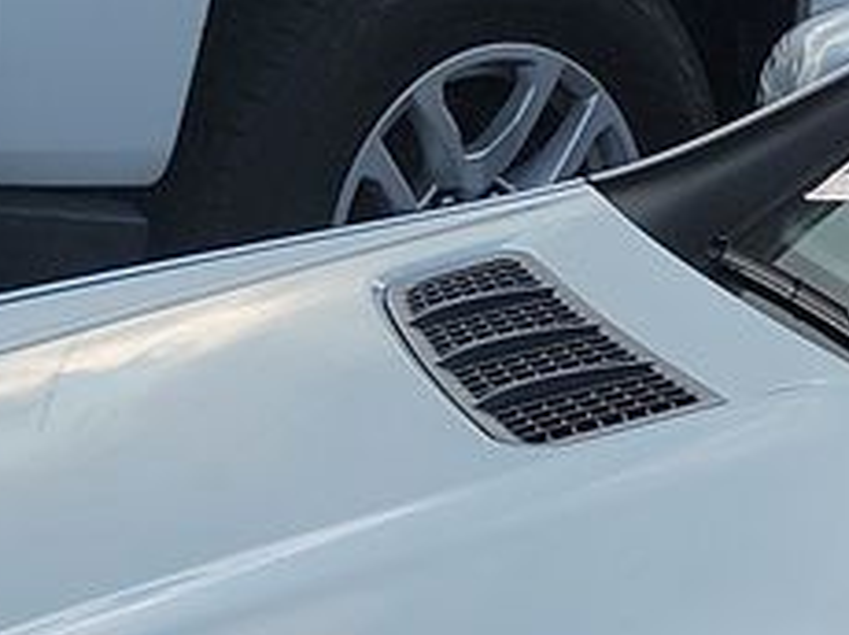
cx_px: 1063
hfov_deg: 11.6
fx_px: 4092
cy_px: 1495
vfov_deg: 8.2
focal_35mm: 167
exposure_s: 1/379
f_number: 1.8
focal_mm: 6.7
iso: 50
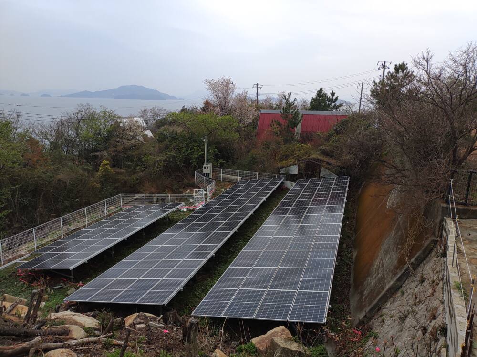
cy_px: 178
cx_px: 238
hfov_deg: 65.3
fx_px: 372
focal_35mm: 27
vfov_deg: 51.4
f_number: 1.79
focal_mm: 4.71
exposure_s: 1/688
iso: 100
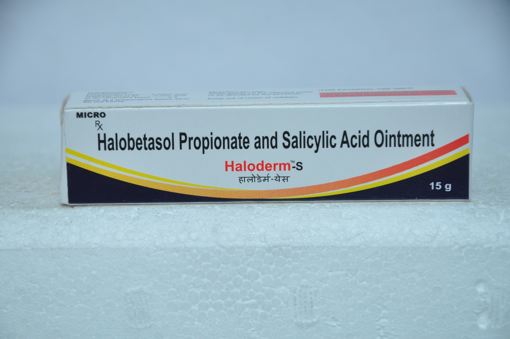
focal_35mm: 158
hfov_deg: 13.1
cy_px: 170
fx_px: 2229
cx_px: 255
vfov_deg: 8.7
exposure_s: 1/100
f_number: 7.1
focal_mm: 105
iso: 640
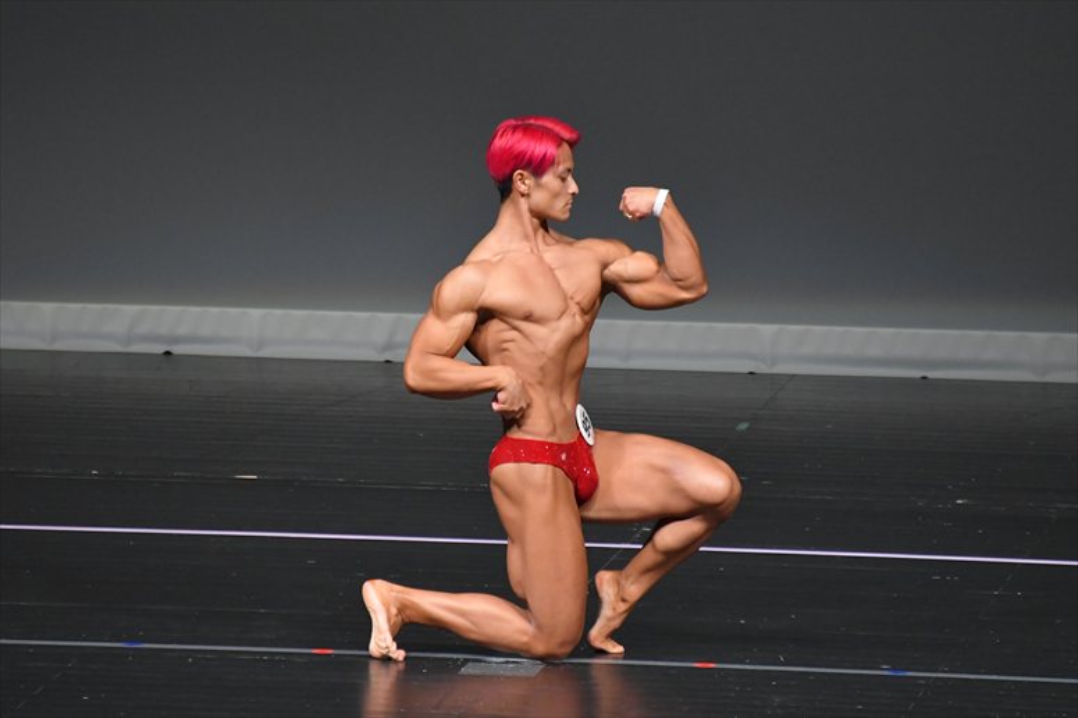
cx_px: 539
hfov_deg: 4.6
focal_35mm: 450
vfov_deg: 3.1
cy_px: 359
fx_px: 13469
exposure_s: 1/400
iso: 4000
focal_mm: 300
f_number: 5.6
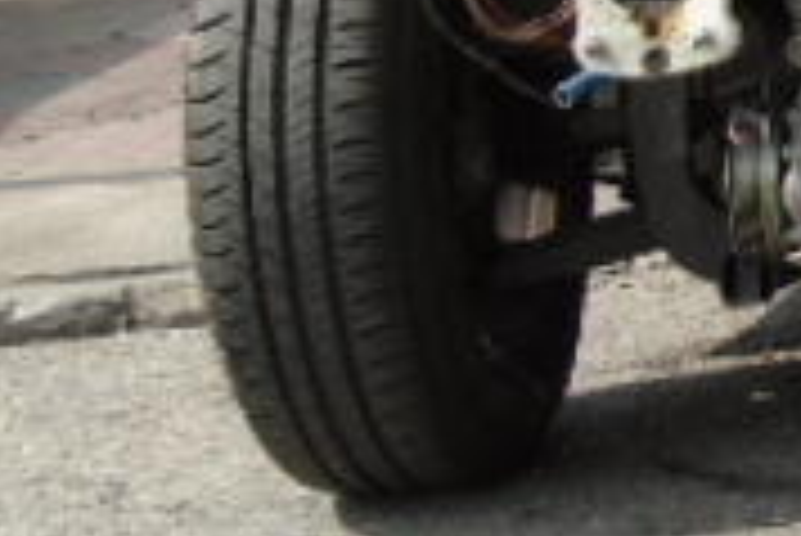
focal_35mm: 97
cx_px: 1210
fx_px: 2160
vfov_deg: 13.9
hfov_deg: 18.5
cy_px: -36
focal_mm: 4.6
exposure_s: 1/640
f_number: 3.2
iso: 100
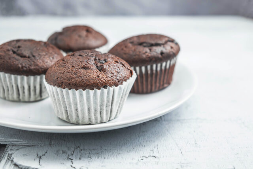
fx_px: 330
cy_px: 84
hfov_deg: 41.9
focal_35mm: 47
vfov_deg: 28.7
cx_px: 126
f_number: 4
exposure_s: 1/40
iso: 200
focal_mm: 31.5
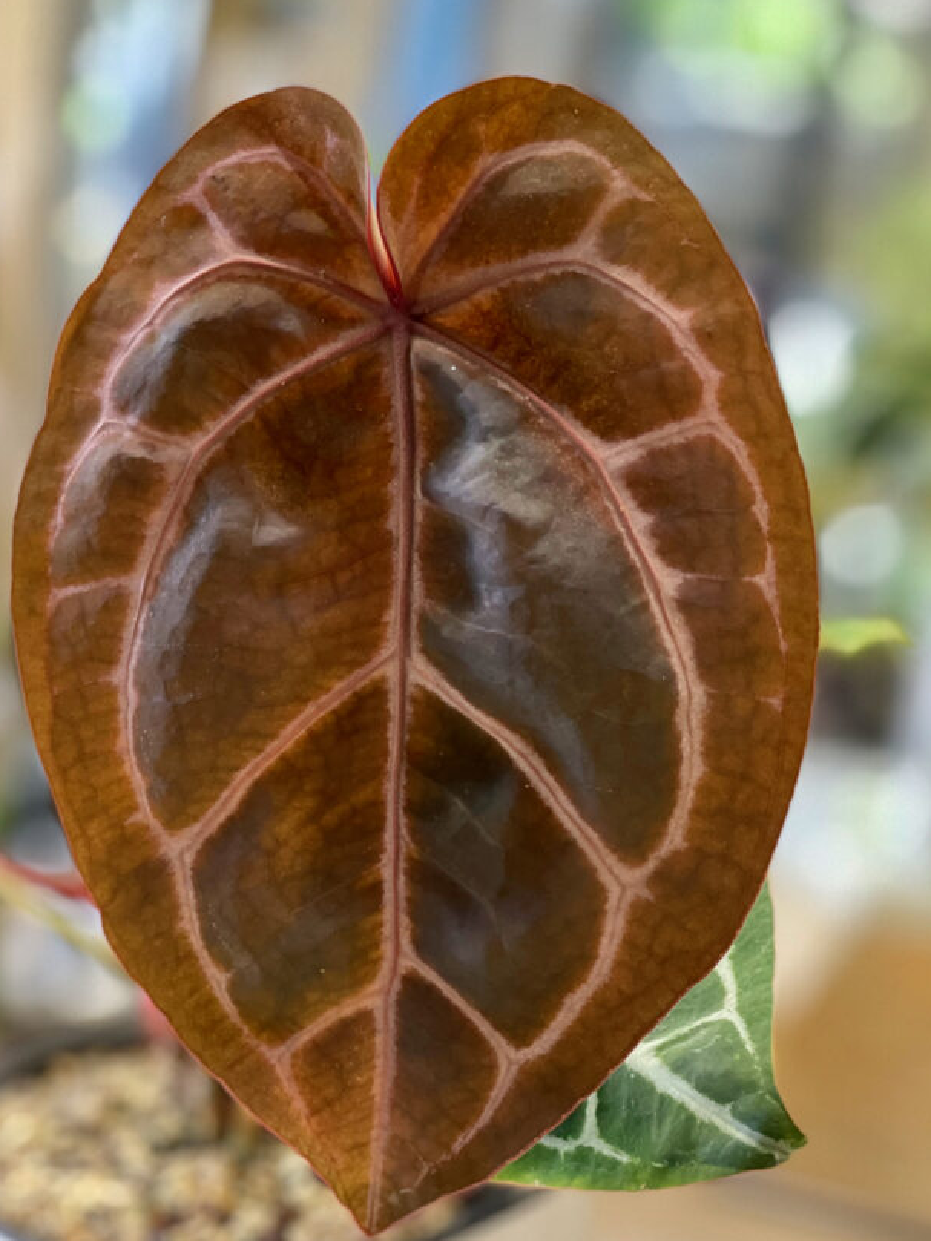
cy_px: 657
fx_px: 2904
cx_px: 350
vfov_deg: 24.1
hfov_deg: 18.2
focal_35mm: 81
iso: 400
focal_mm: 7.5
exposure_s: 1/30
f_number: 2.2
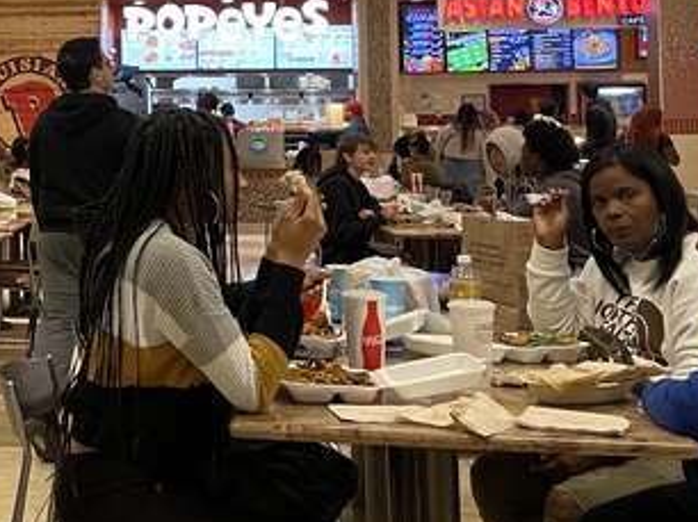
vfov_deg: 21.2
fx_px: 1370
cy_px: 68
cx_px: -43
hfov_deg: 26.6
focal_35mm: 68
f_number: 1.6
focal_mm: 4.2
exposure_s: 1/60
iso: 160
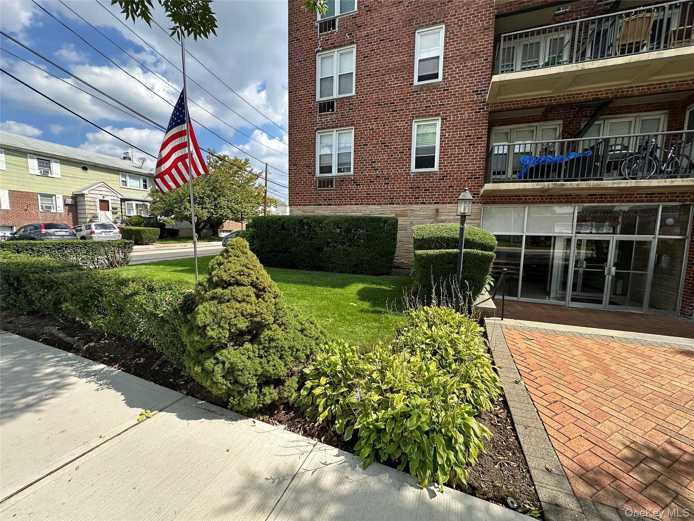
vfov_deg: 85.7
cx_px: 347
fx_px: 281
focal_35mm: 14
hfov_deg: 102.1
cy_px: 260
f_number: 2.2
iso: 40
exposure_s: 1/670
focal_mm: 2.22
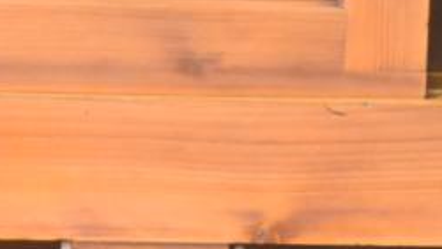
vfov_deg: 2.4
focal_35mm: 510
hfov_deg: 4.2
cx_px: 274
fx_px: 5984
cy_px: 464
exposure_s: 1/60
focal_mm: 75
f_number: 5.3
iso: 6400
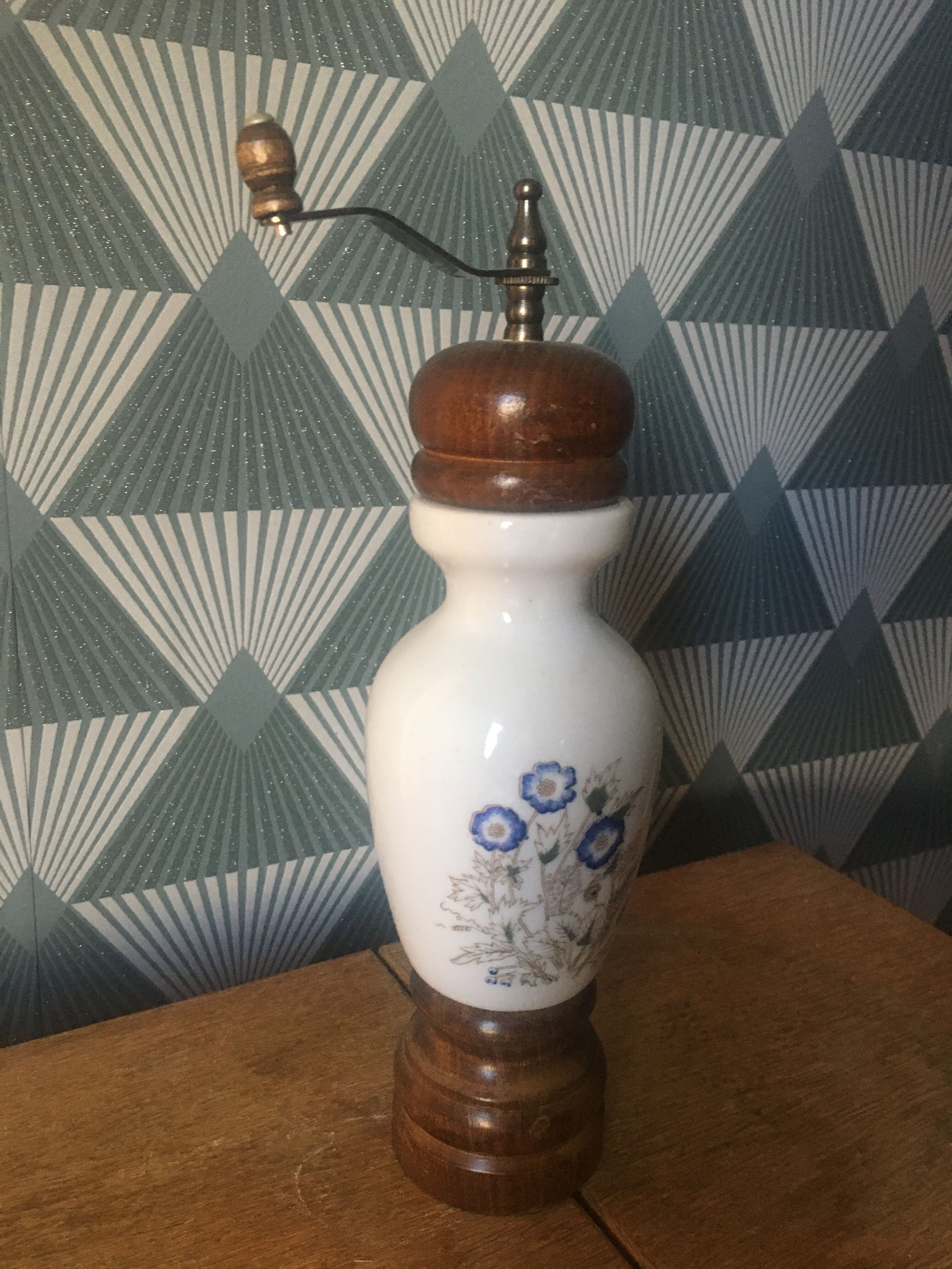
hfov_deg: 48.2
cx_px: 476
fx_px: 1063
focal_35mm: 29
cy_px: 634
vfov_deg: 61.7
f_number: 2.2
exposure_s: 1/20
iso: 200
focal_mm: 4.15
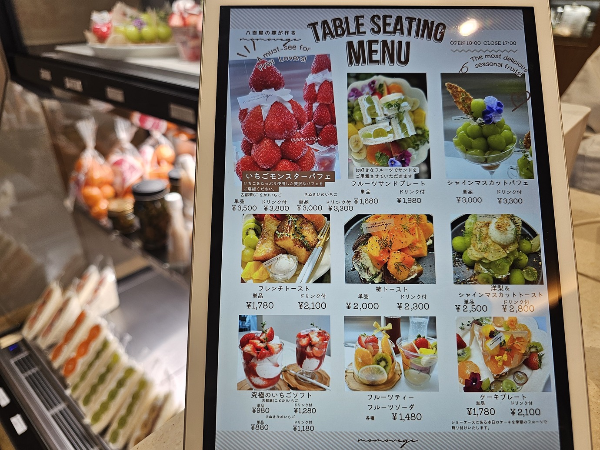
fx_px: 399
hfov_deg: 73.9
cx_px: 300
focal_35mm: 23
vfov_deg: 58.9
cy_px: 225
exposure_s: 1/190
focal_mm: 6.3
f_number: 1.7
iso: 64
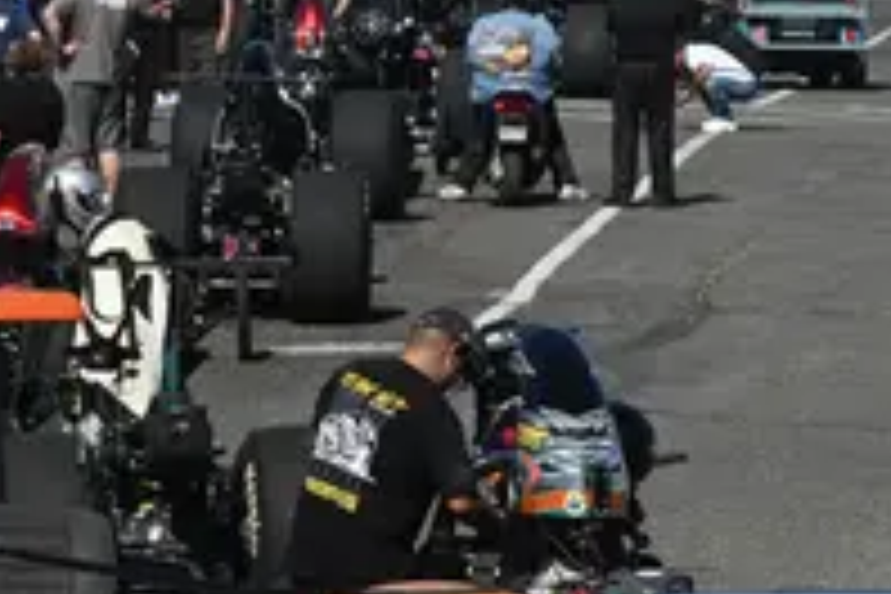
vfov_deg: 3.6
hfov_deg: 5.4
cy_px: 135
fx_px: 9503
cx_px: 392
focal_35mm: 384
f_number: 14
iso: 250
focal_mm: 98
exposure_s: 1/400
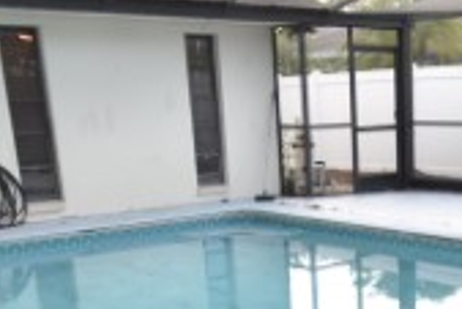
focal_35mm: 64
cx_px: 416
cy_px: 364
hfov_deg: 30.1
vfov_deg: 20.1
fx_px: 822
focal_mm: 10
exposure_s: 1/350
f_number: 3.5
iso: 800
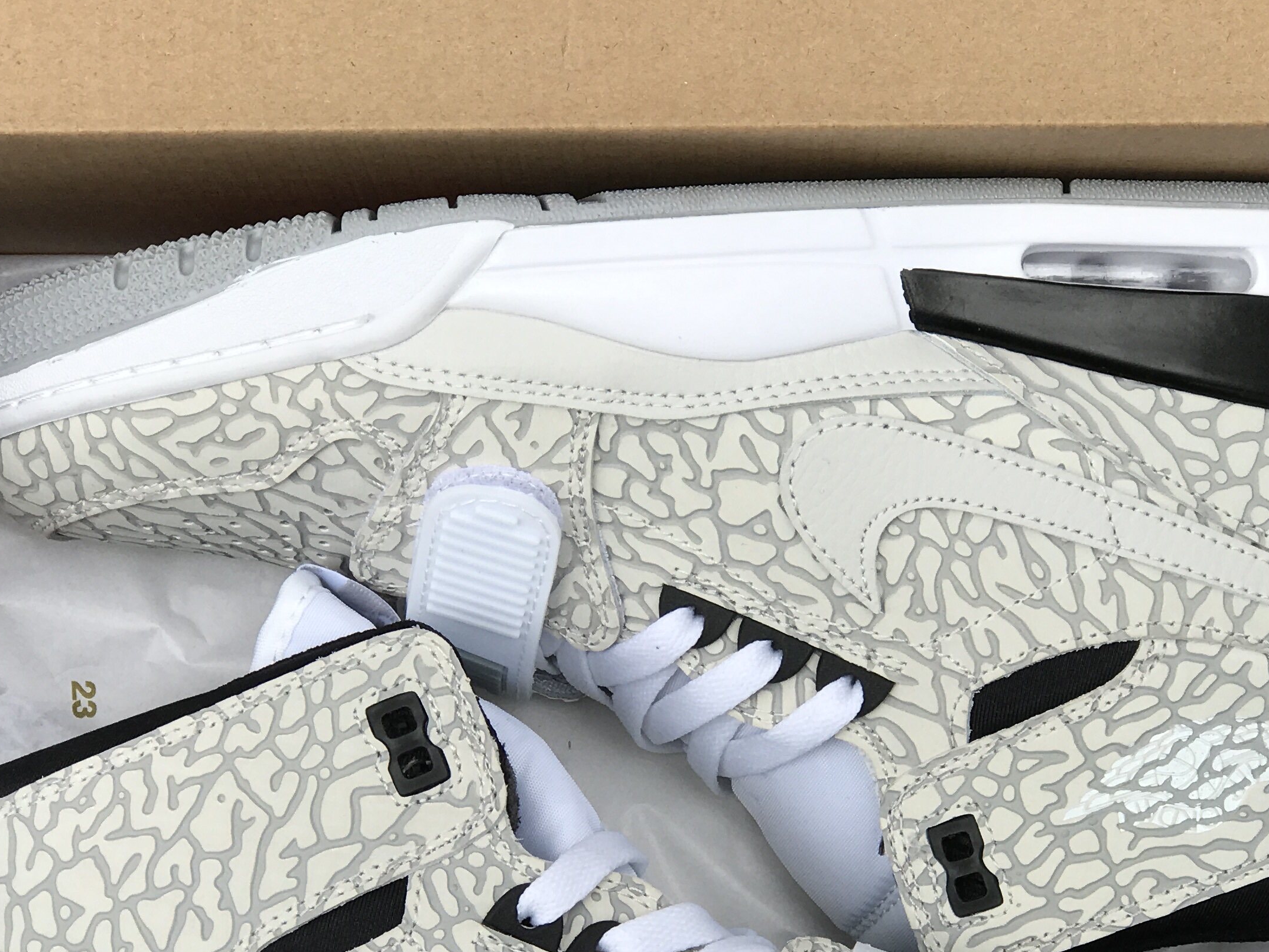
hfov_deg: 18.4
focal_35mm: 107
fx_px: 3923
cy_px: 795
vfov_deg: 13.7
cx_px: 703
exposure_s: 1/308
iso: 20
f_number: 2.8
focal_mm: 6.6
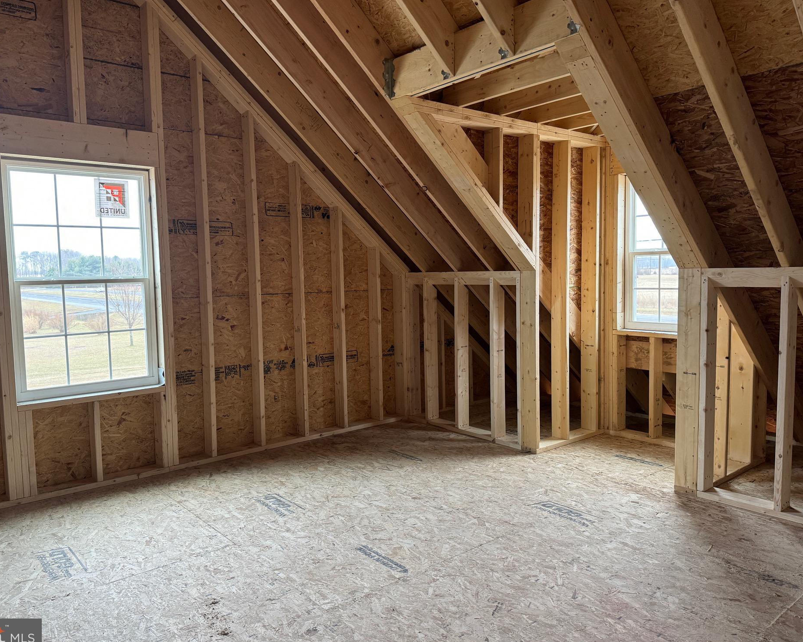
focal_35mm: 26
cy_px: 320
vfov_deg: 54.9
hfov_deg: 66.0
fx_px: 618
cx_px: 379
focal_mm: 6.76
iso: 200
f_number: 1.78
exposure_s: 1/71
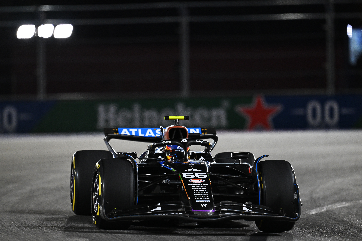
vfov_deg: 3.2
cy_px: 126
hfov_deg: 4.8
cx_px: 176
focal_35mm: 427
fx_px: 4293
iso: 2500
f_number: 3.2
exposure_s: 1/2000
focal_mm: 400
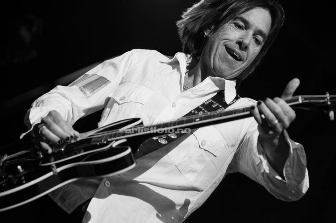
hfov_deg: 17.1
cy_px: 112
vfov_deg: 11.4
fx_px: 1118
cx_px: 168
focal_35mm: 120
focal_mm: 80
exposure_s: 1/800
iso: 640
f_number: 2.8
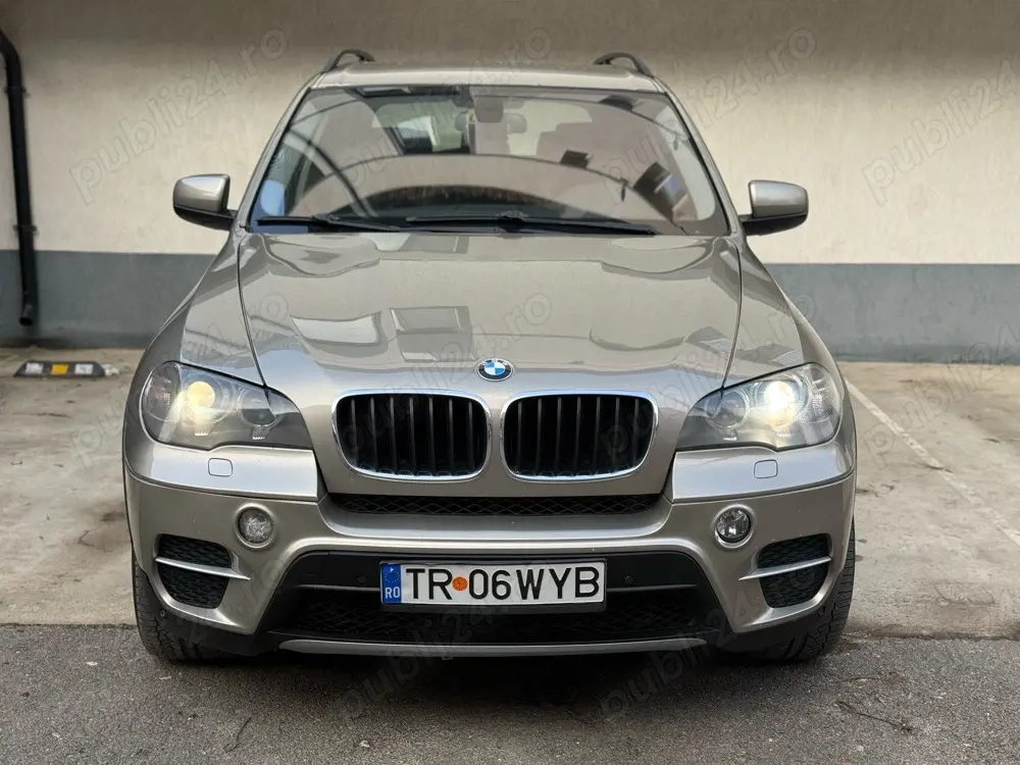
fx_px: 1414
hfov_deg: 39.7
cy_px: 382
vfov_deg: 30.3
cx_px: 510
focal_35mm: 48
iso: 64
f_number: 1.78
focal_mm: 6.76
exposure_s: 1/566
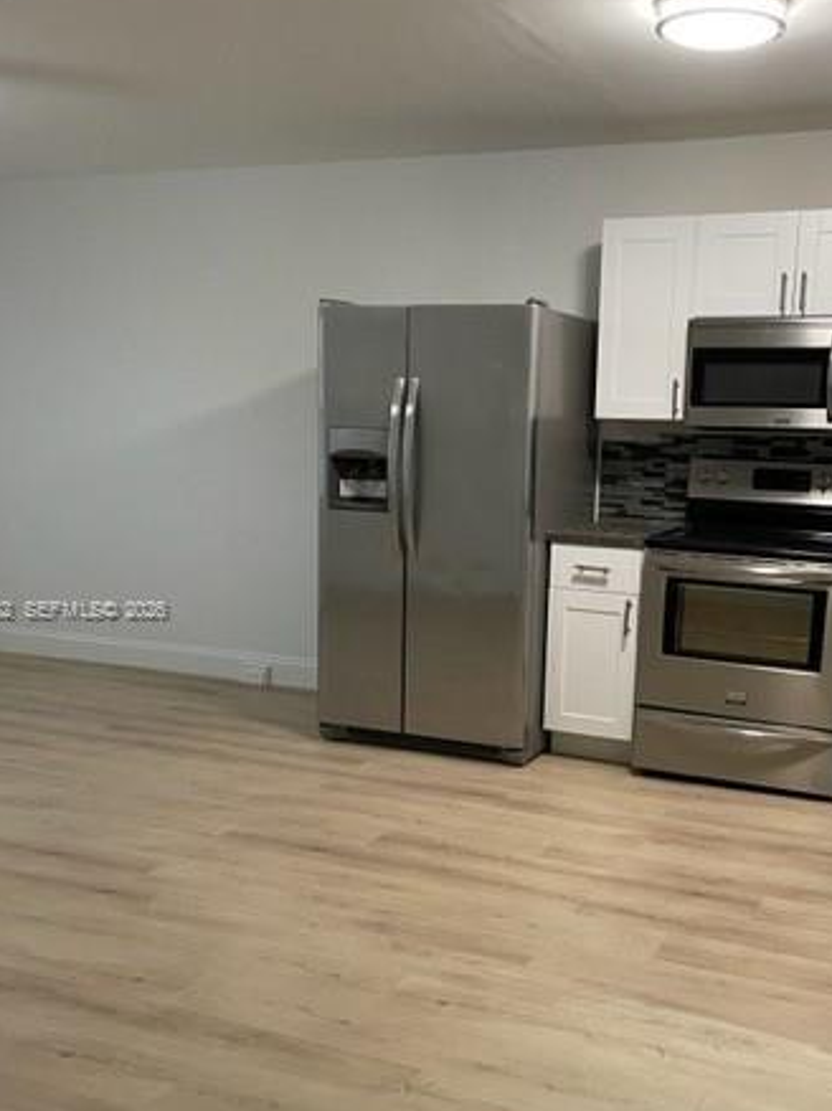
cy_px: 611
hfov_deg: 37.4
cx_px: 523
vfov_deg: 48.9
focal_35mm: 38
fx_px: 1219
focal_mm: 4.2
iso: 160
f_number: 1.6
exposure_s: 1/60
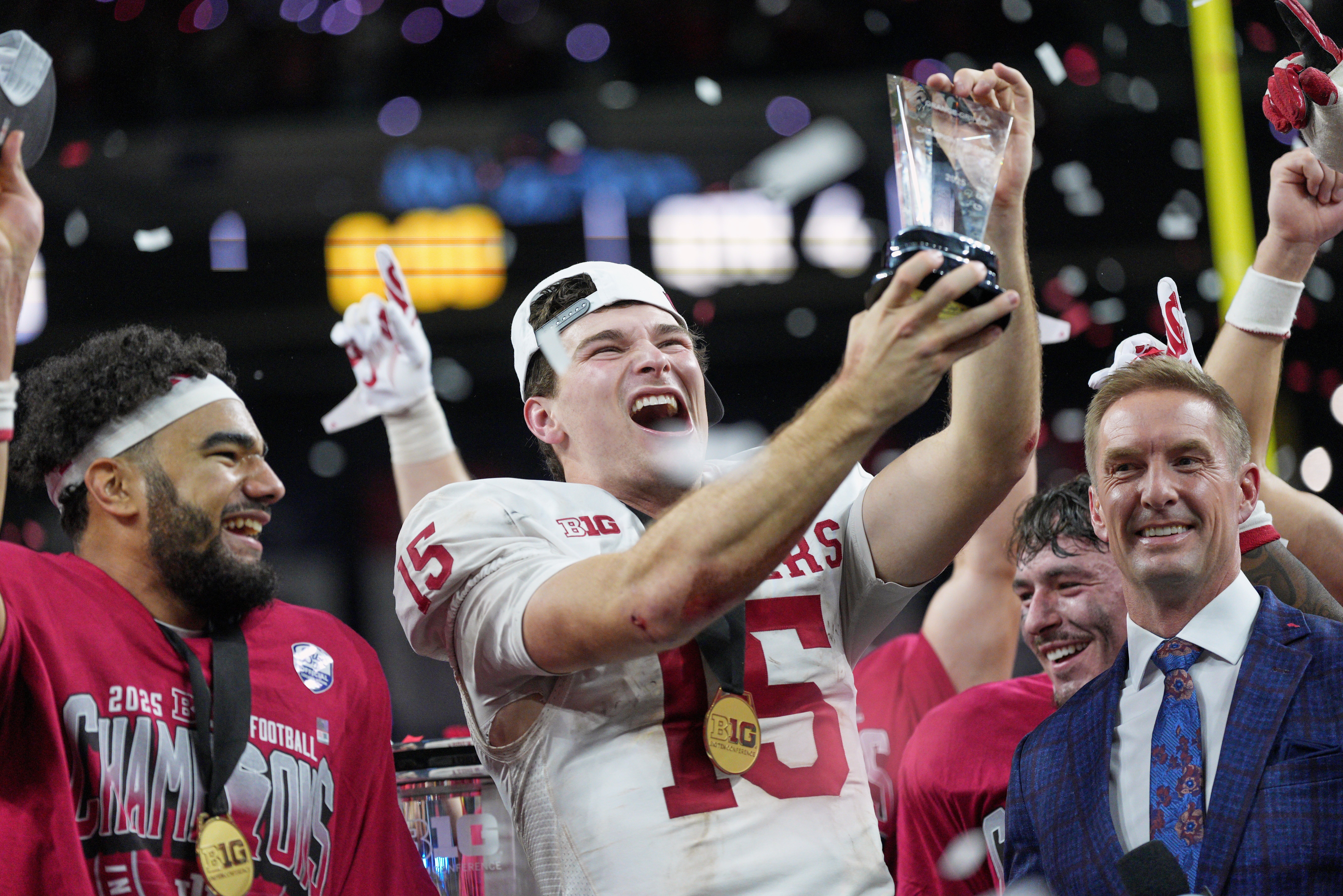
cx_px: 672
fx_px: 5633
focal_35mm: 151
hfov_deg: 13.6
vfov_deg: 9.1
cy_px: 448
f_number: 2.8
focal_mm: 151
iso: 4000
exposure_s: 1/2000
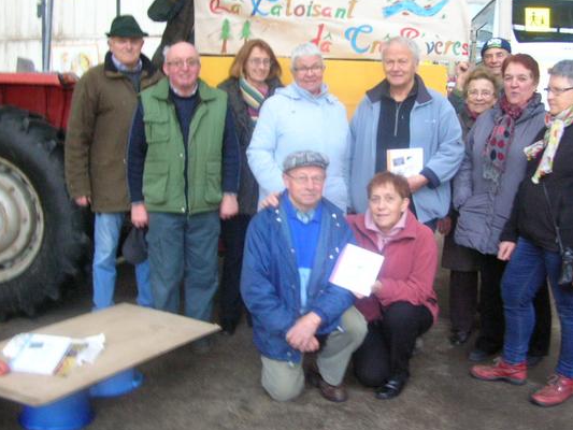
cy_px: 196
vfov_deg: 34.3
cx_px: 339
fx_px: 695
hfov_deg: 44.6
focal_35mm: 42
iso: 200
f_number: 2.8
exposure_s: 1/4.6
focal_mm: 5.8
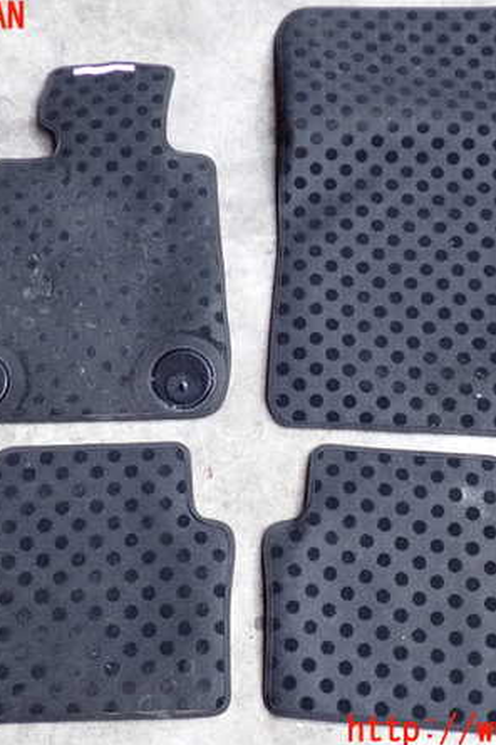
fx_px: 930
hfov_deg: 29.8
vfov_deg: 43.6
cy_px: 374
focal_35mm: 45
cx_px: 223
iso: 100
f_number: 2.4
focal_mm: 5.79
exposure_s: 1/200
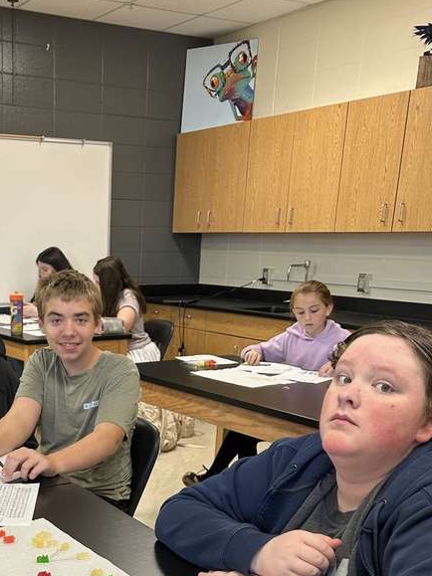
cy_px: 488
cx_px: 75
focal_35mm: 46
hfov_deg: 30.6
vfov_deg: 39.1
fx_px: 766
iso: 100
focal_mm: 5.7
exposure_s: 1/60
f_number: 1.5
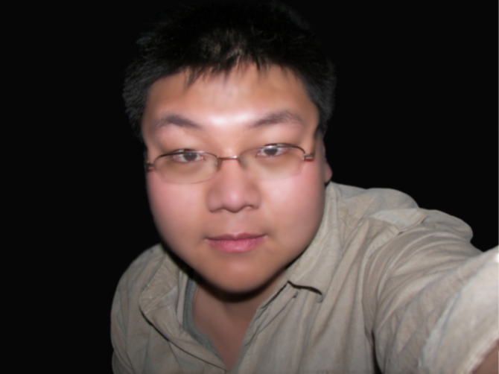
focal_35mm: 36
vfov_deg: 39.6
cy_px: 187
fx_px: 519
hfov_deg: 51.4
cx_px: 250
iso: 50
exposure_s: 1/30
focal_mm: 6
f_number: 2.8
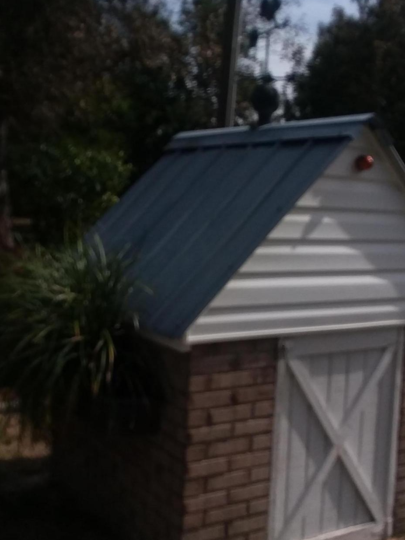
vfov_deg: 40.4
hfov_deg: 30.8
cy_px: 294
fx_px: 733
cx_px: 243
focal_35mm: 47
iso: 40
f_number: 1.9
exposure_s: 1/3878
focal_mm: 2.47
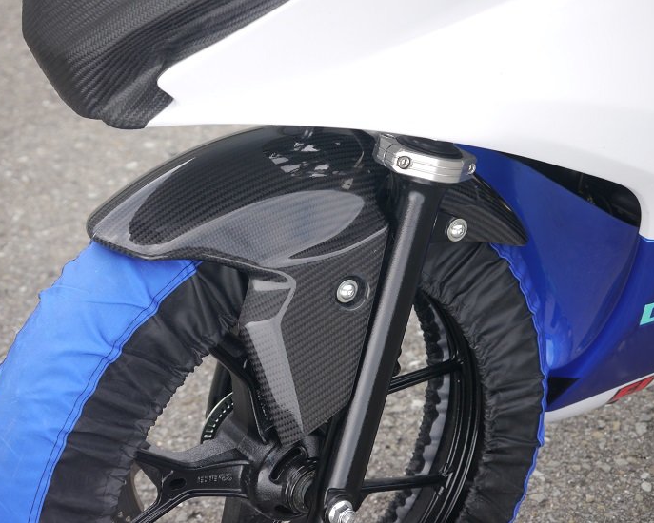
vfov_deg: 16.4
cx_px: 308
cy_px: 262
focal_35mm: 94
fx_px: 1820
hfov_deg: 20.4
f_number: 5
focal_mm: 45
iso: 160
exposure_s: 1/320
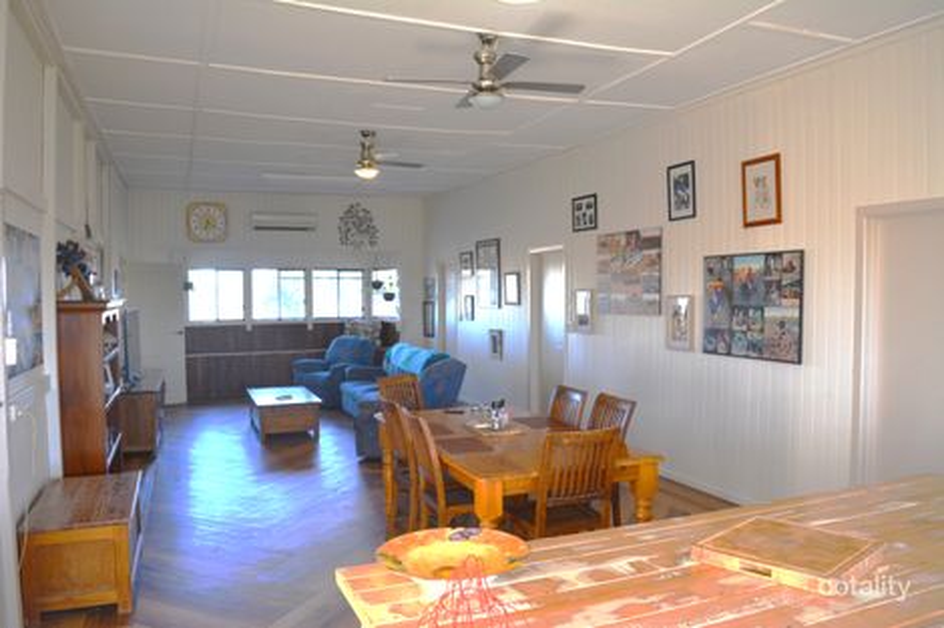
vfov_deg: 47.9
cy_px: 314
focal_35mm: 27
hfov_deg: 67.4
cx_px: 472
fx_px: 708
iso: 400
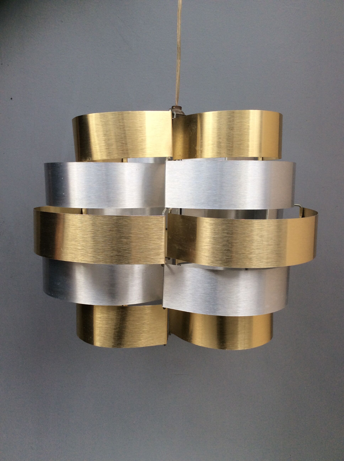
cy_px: 230
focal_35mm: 32
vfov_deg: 56.9
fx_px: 425
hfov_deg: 44.1
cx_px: 172
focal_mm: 3.3
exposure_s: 1/240
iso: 32
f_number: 2.4
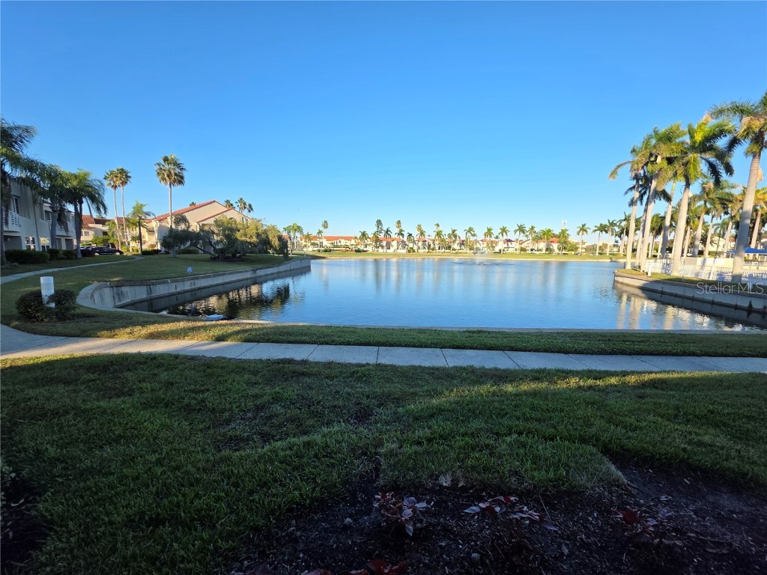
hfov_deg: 106.2
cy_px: 288
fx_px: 288
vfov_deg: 89.9
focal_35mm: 13
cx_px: 384
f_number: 1.9
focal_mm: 2.2
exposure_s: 1/1142
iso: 40
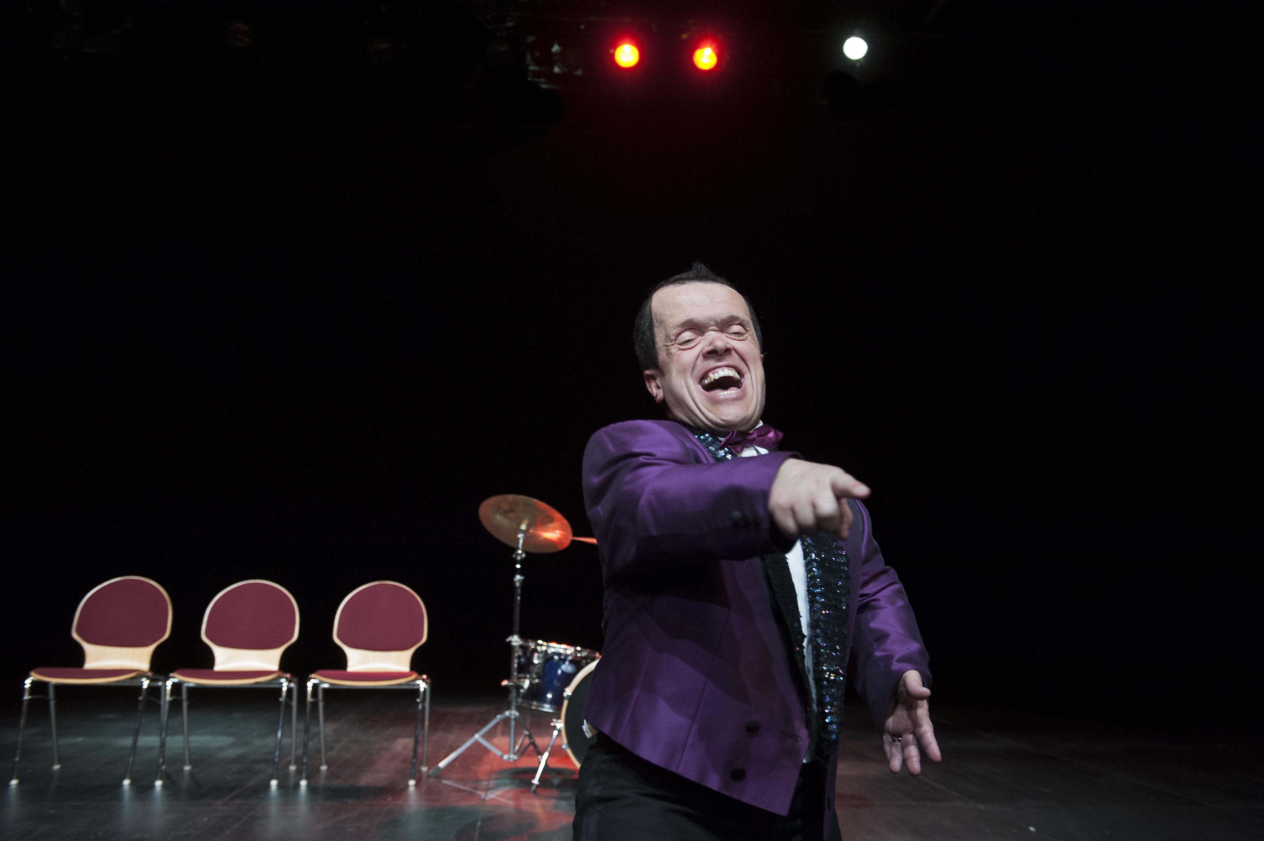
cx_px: 632
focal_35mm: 34
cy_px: 420
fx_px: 1193
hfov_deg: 55.8
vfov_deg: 38.8
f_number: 3.5
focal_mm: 34
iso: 1600
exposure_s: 1/200
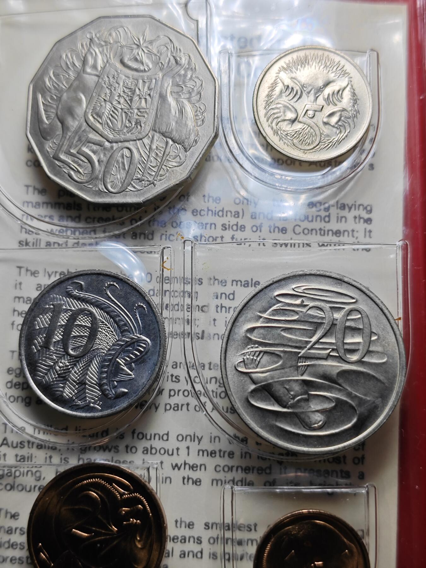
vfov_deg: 38.9
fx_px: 804
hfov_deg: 29.7
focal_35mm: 49
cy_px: 284
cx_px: 213
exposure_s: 1/200
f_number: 1.6
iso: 50
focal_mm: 5.84
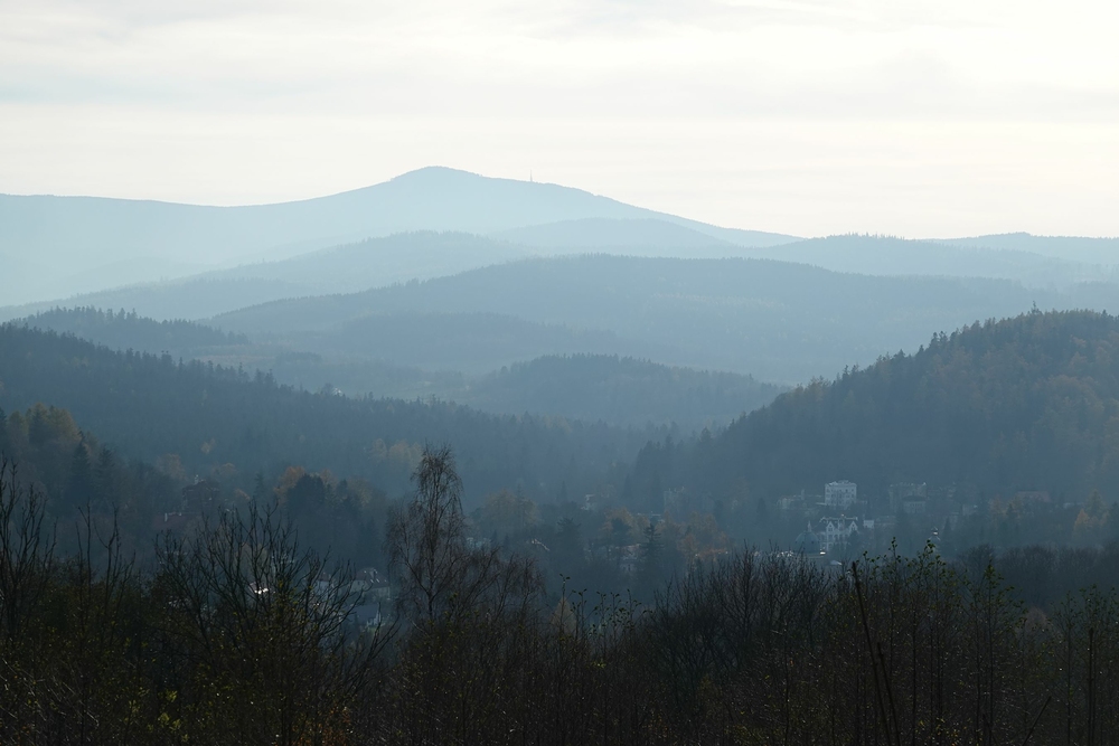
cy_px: 373
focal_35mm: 109
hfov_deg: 18.8
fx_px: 3388
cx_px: 560
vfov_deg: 12.6
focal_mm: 39.61
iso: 125
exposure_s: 1/800
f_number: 5.6
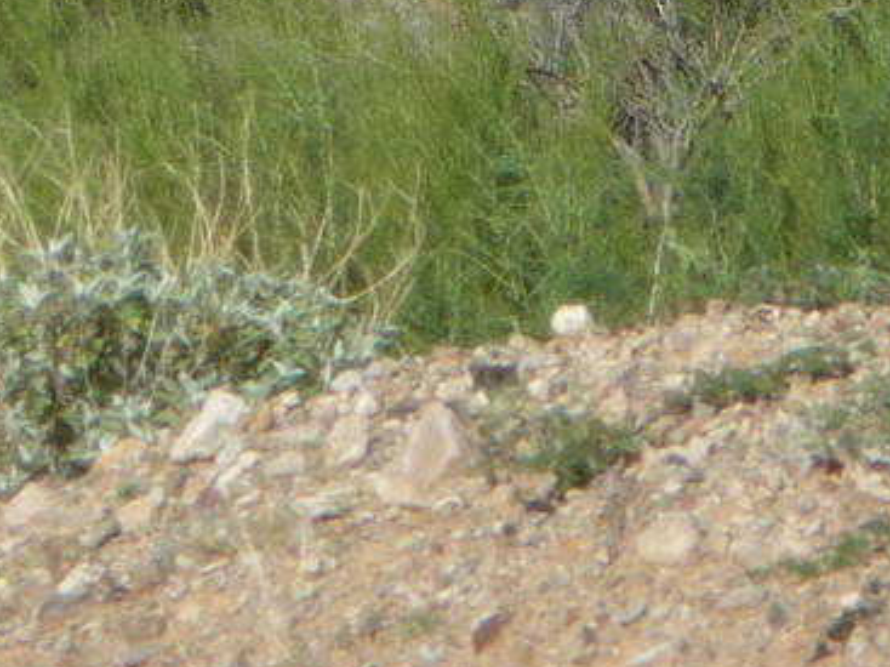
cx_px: 761
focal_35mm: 1221
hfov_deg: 1.6
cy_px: -618
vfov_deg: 1.2
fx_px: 31382
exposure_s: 1/640
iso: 100
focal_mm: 47
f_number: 4.9
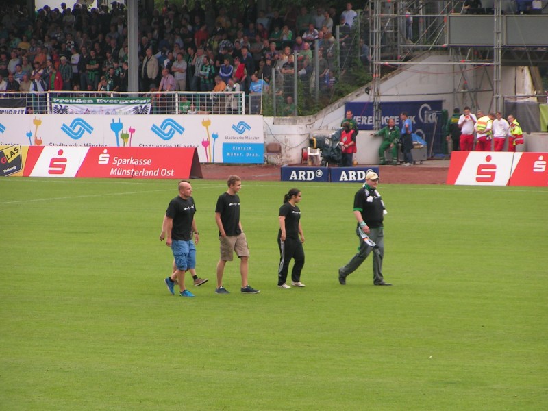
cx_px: 274
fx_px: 3261
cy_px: 206
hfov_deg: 9.6
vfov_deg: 7.2
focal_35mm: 206
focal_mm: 31.5
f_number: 3.5
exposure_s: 1/250
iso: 50
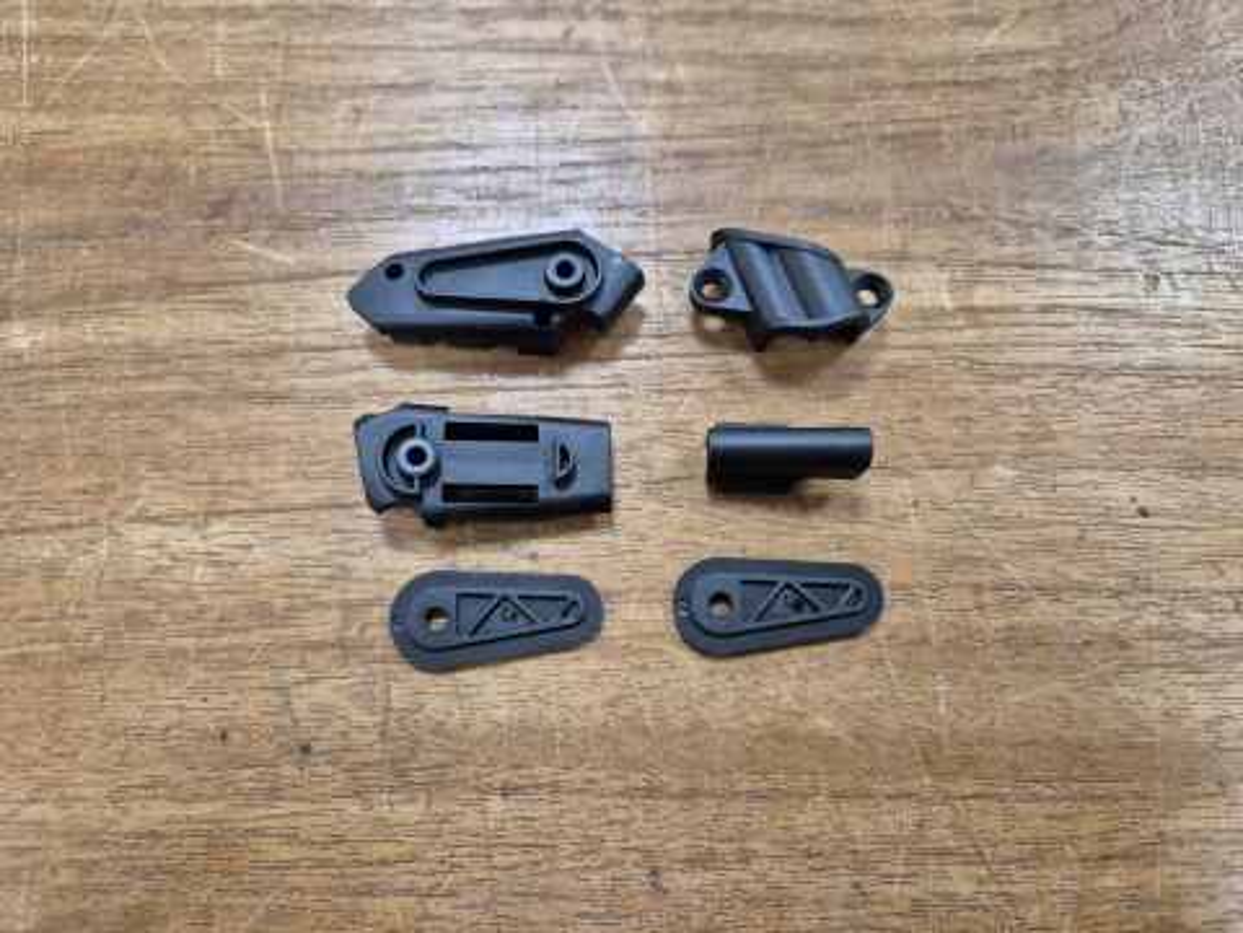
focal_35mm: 23
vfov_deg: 58.9
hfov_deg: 73.9
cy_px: 466
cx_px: 622
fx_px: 826
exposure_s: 1/100
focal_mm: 5.4
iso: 250
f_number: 1.8
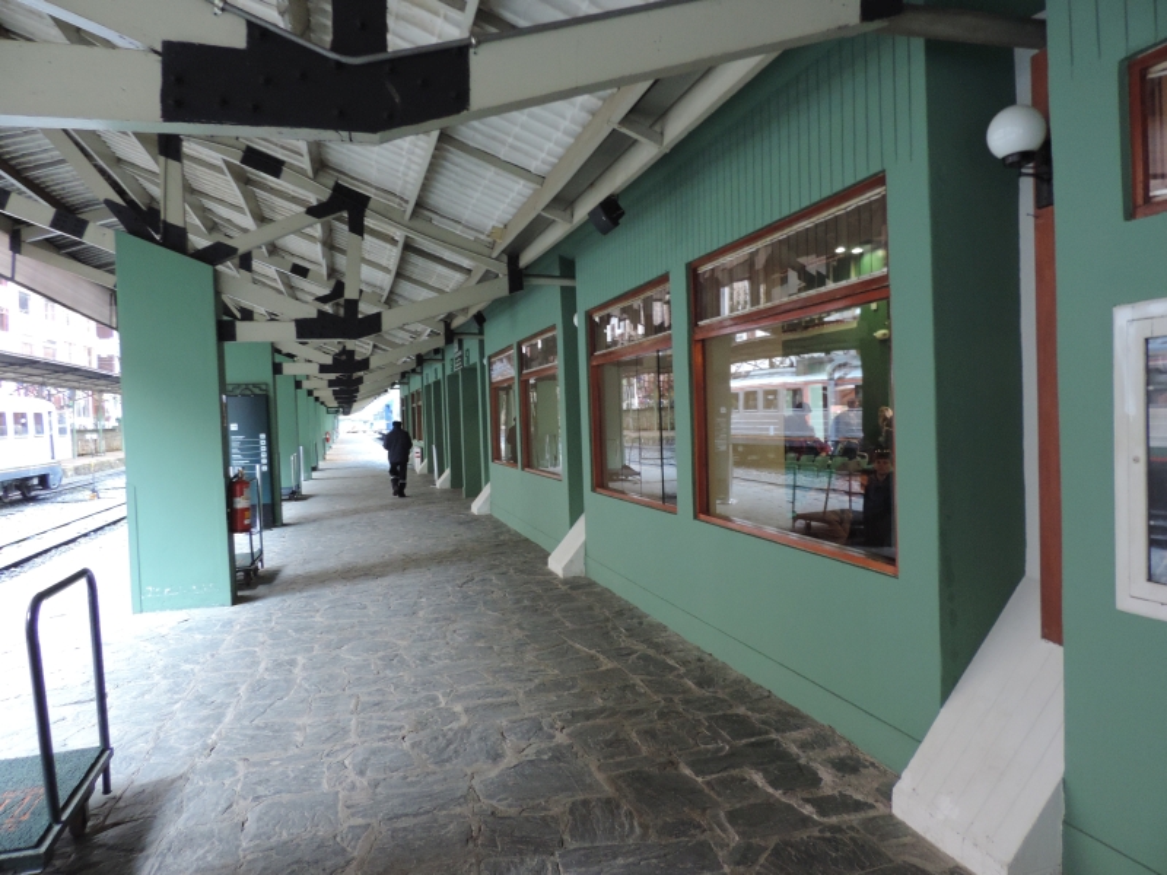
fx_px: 809
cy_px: 438
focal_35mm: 24
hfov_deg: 71.6
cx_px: 584
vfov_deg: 56.8
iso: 400
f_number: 3
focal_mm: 4.3
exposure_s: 1/13
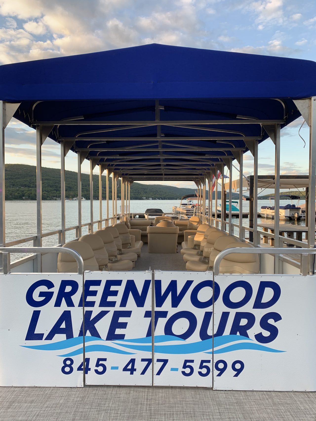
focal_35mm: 26
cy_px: 210
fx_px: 317
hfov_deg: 53.1
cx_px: 158
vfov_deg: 67.3
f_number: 1.8
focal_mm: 4.25
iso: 25
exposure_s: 1/148
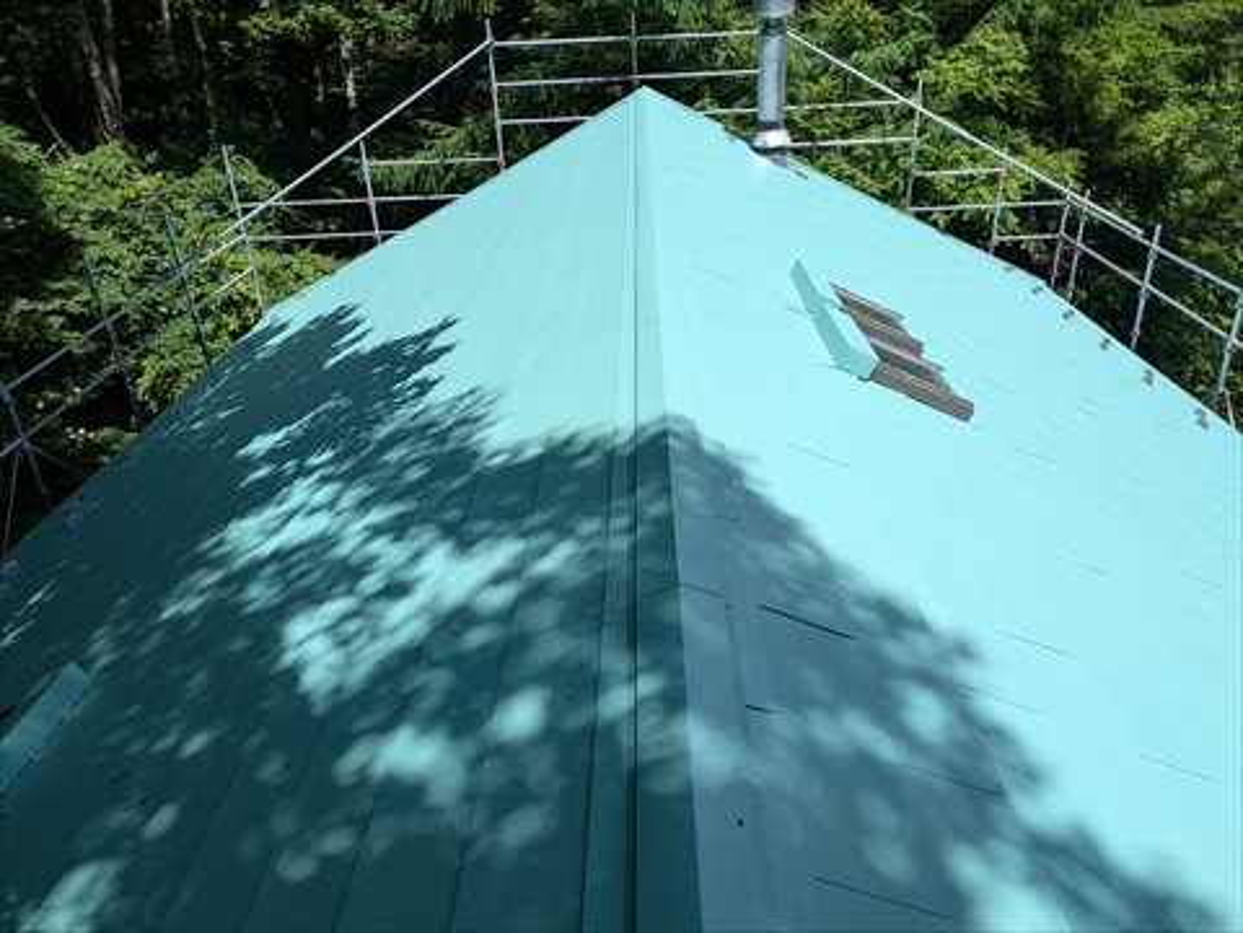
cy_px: 466
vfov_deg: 54.9
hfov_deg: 69.4
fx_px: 898
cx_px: 622
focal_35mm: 25
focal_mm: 5.43
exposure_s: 1/1692
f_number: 1.89
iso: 57
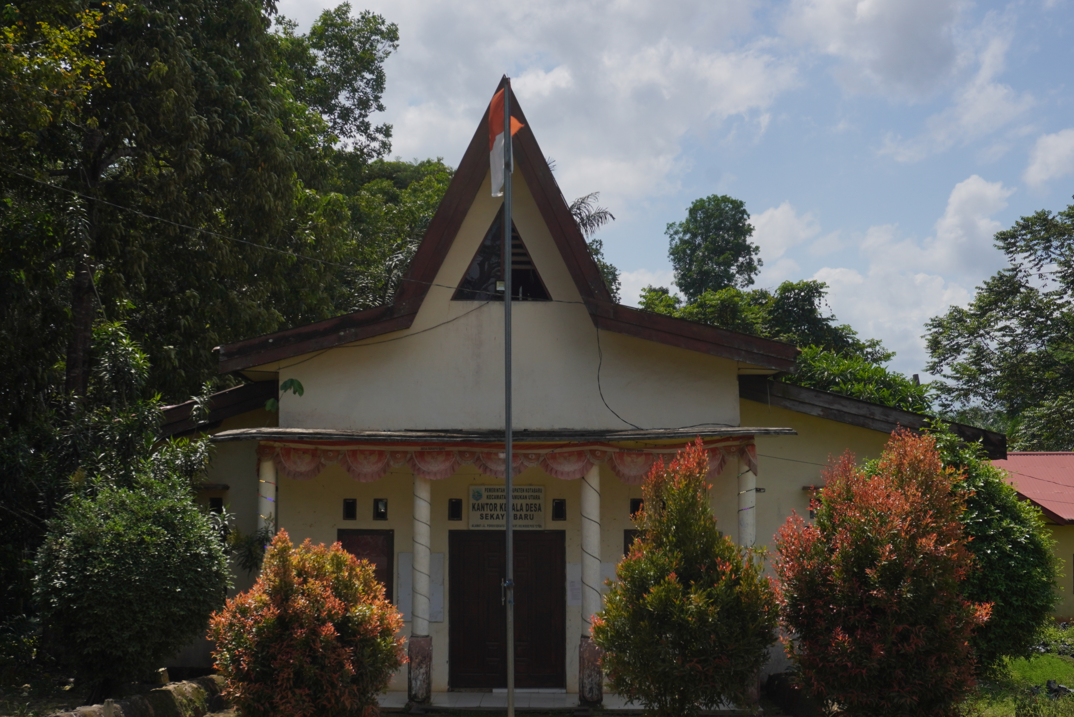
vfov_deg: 26.2
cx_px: 513
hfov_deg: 38.4
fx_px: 1540
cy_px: 409
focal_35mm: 52
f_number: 13
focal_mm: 29
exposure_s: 1/250
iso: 100
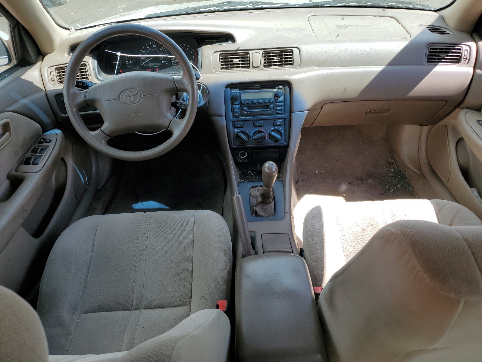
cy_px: 181
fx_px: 362
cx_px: 241
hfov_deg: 67.3
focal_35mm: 26
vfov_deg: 53.1
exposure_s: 1/714
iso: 50
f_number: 1.5
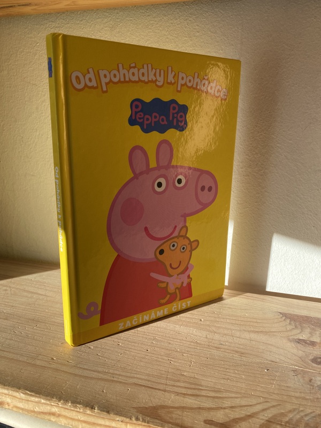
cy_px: 214
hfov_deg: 53.1
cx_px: 160
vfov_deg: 67.3
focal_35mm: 26
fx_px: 321
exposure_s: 1/345
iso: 32
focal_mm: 4.25
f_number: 1.8
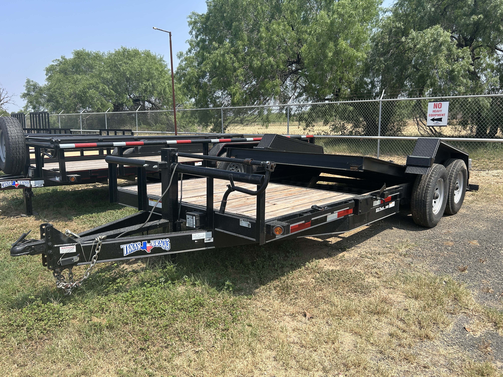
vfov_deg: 53.1
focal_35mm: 26
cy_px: 188
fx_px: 378
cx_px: 252
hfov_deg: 67.3
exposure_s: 1/2513
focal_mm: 5.7
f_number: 1.5
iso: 50
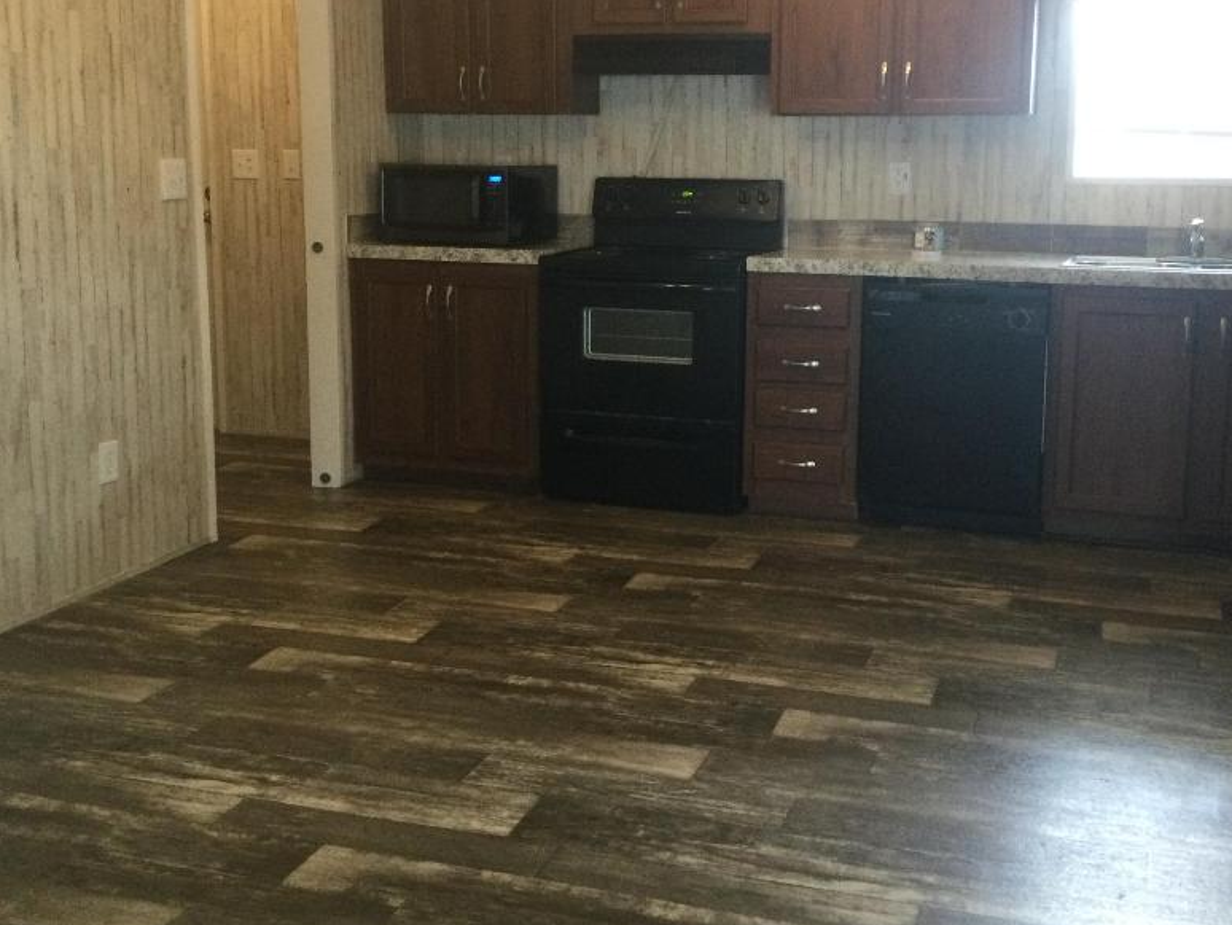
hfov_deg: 45.7
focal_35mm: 41
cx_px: 659
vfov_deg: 34.9
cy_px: 328
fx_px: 1460
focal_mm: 3.3
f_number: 2.4
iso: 160
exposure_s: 1/30
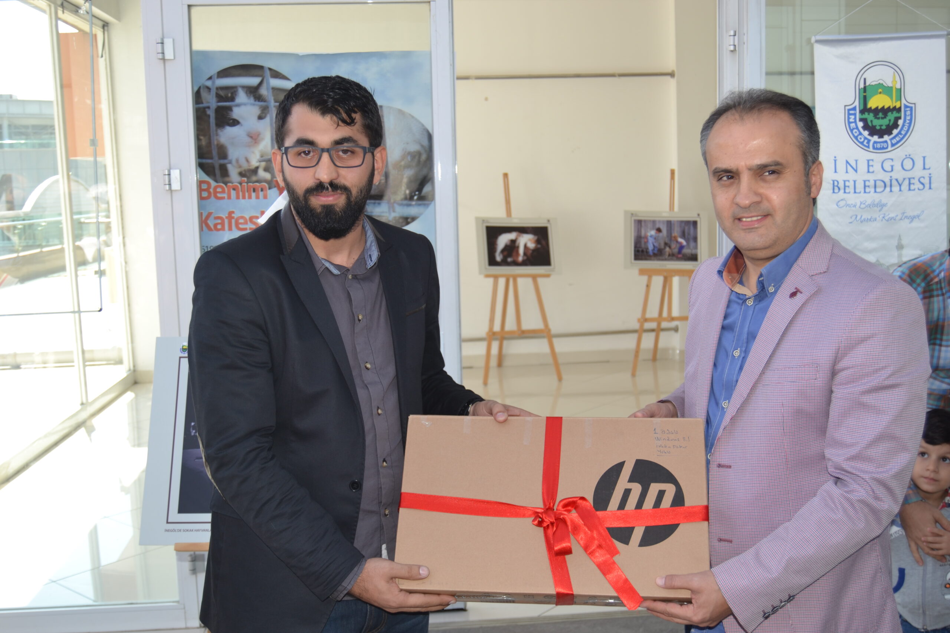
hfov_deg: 49.6
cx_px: 475
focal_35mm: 39
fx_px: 1029
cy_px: 316
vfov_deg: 34.2
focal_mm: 26
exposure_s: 1/160
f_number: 4
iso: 100
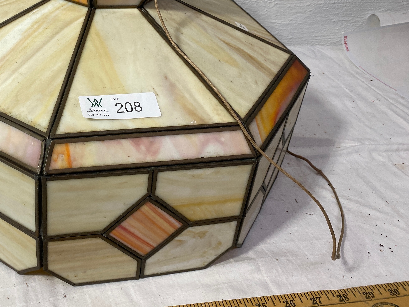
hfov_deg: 45.1
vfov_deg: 35.3
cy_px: 82
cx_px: 100
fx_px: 473
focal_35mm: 40
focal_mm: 4.25
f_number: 1.8
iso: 64
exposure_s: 1/120
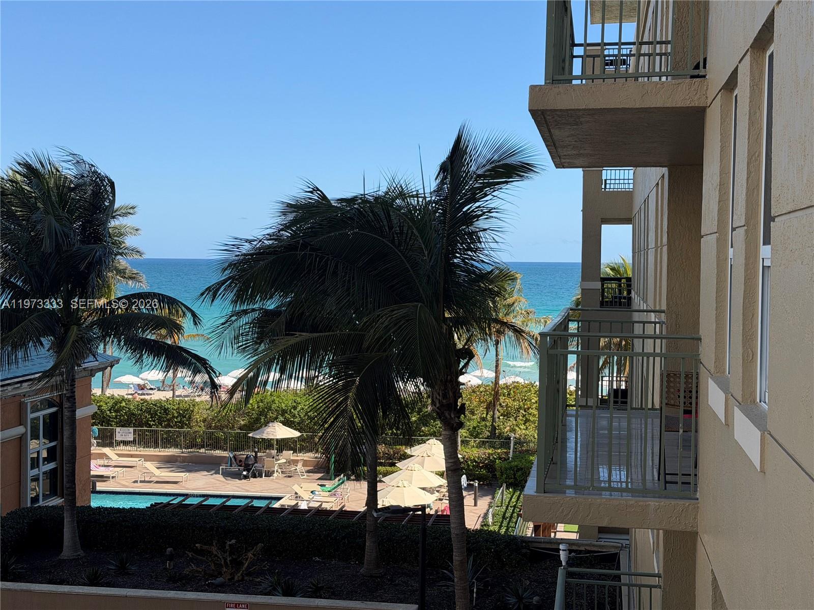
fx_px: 1129
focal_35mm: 48
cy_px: 305
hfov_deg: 39.7
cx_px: 407
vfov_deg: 30.3
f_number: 1.78
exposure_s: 1/4329
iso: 80
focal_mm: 6.76
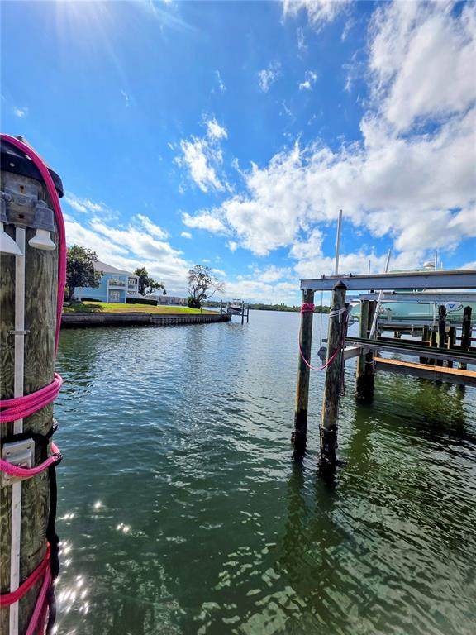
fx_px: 238
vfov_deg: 106.2
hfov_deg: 89.9
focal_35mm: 13
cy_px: 318
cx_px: 238
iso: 40
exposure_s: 1/3608
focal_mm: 2.2
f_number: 1.9
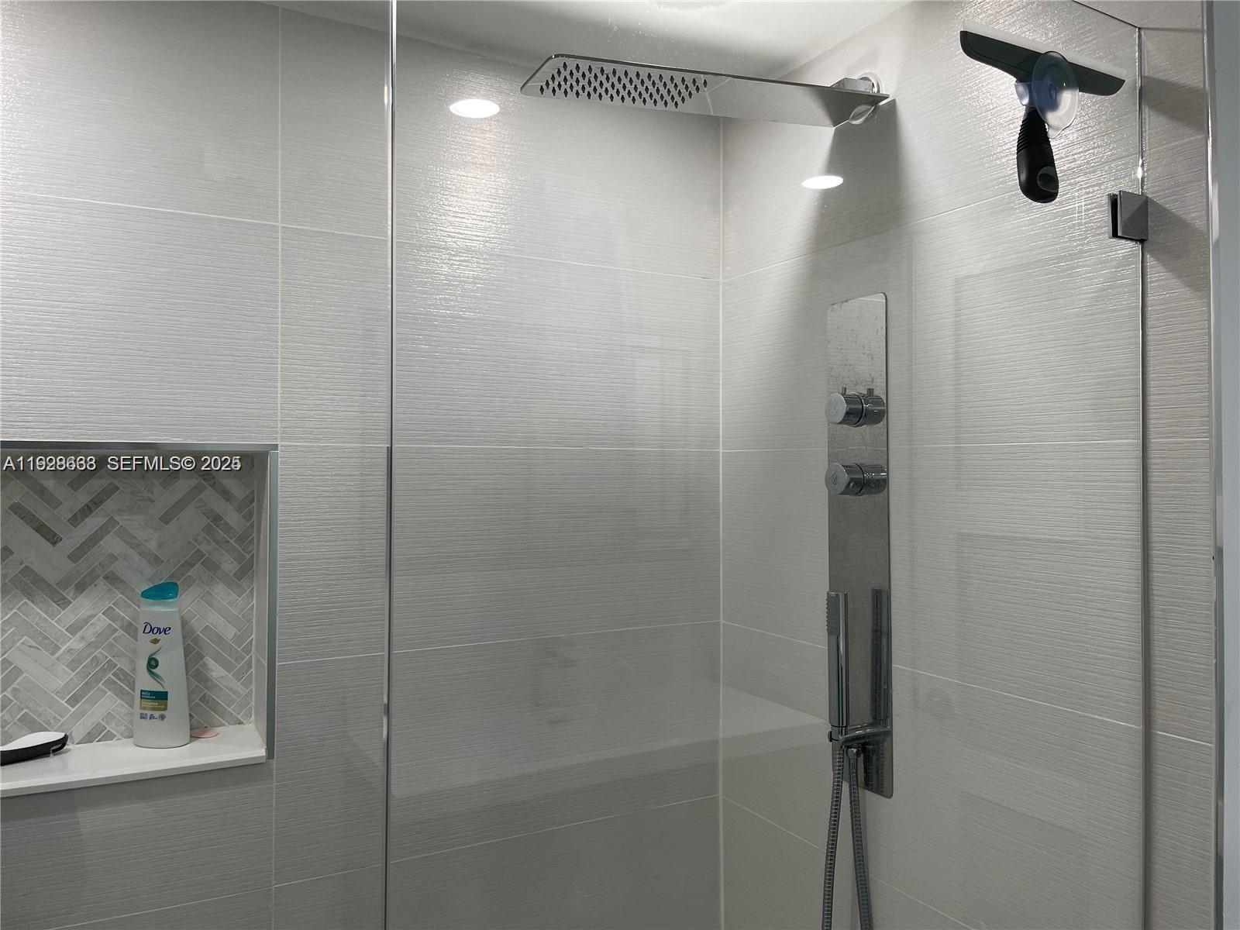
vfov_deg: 53.1
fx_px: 931
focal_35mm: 26
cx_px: 620
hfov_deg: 67.3
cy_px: 465
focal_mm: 4.2
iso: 64
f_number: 1.6
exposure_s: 1/120
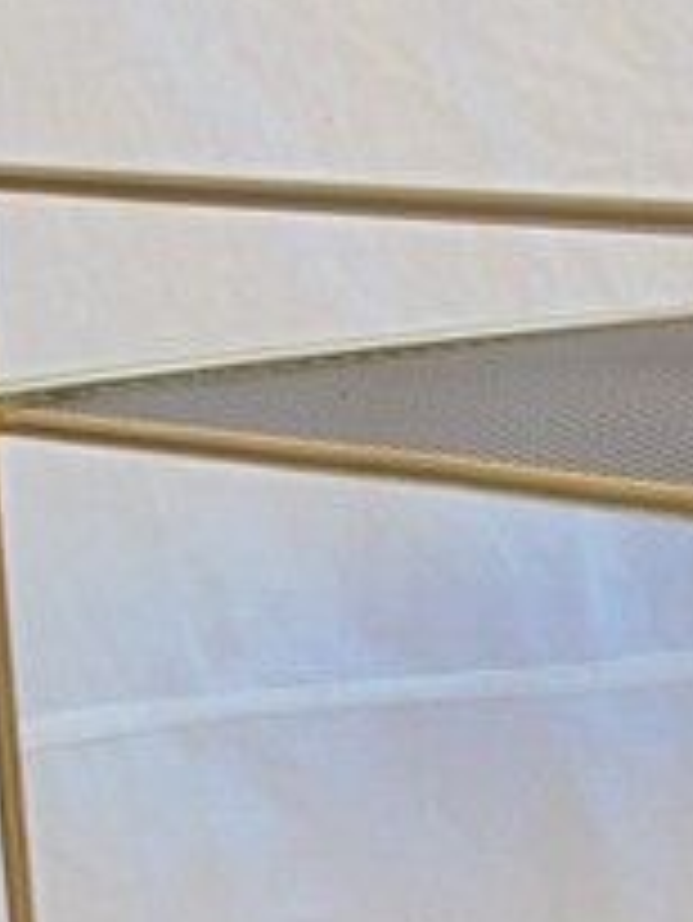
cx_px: 1138
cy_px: 1502
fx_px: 4000
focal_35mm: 150
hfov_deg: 9.5
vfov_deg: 12.3
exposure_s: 1/80
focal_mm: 6.1
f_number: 4
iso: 100
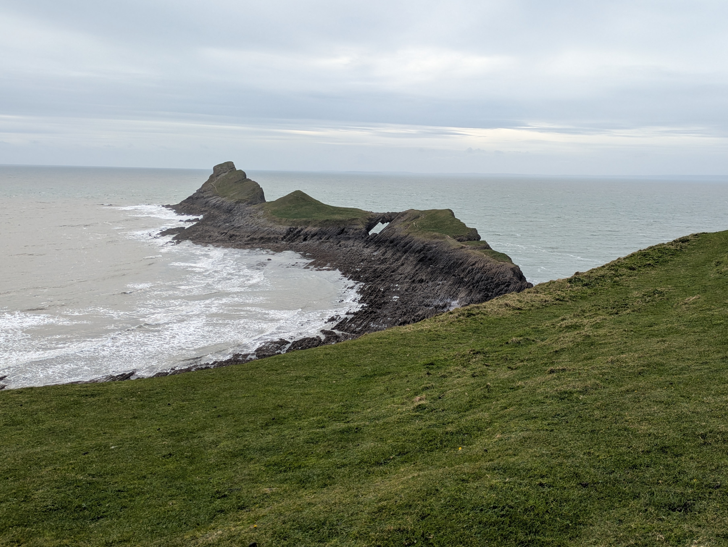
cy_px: 249
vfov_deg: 44.2
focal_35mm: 32
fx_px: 673
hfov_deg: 56.7
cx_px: 405
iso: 49
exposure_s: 1/799
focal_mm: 5.43
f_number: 1.89
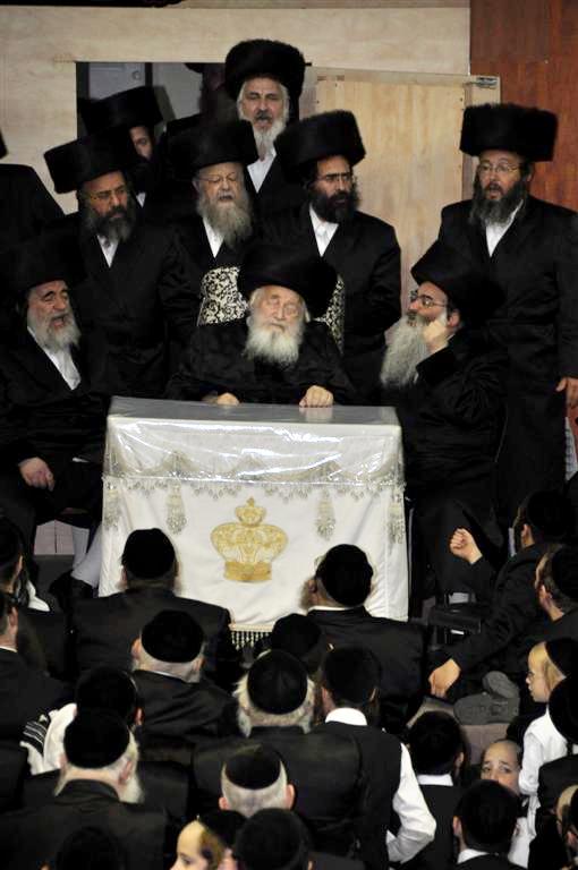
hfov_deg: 6.8
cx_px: 289
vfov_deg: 10.2
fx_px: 4890
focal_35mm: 202
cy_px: 435
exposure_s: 1/60
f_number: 5.6
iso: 500
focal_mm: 135
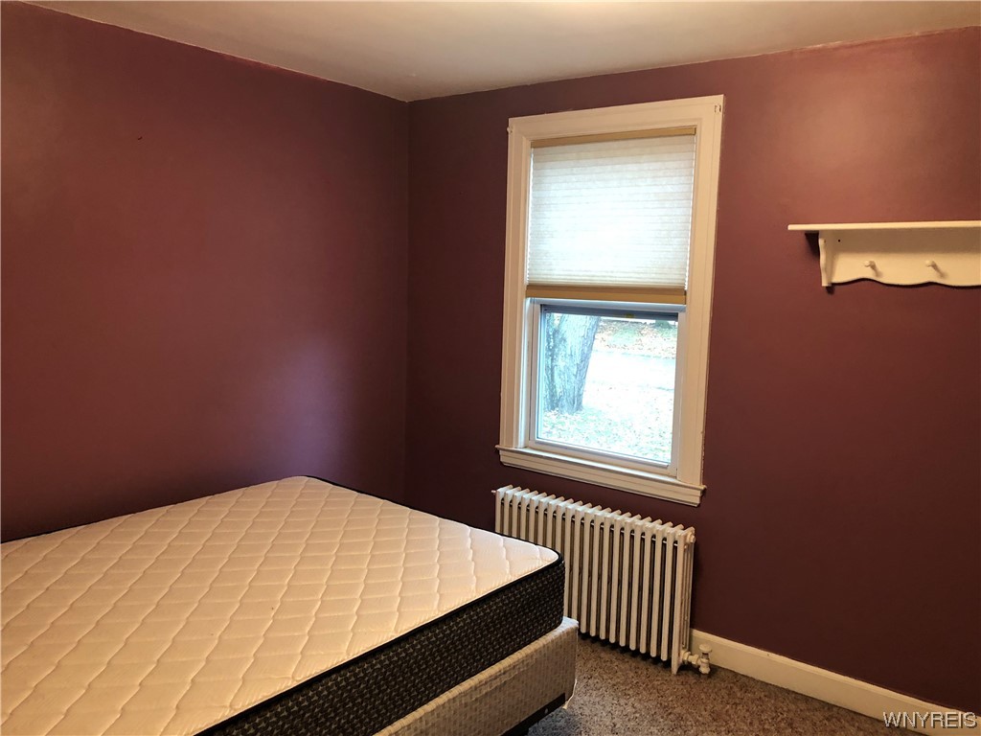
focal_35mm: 28
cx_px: 490
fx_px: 794
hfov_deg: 63.4
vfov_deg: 49.7
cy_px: 368
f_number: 1.8
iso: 64
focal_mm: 3.99
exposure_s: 1/15
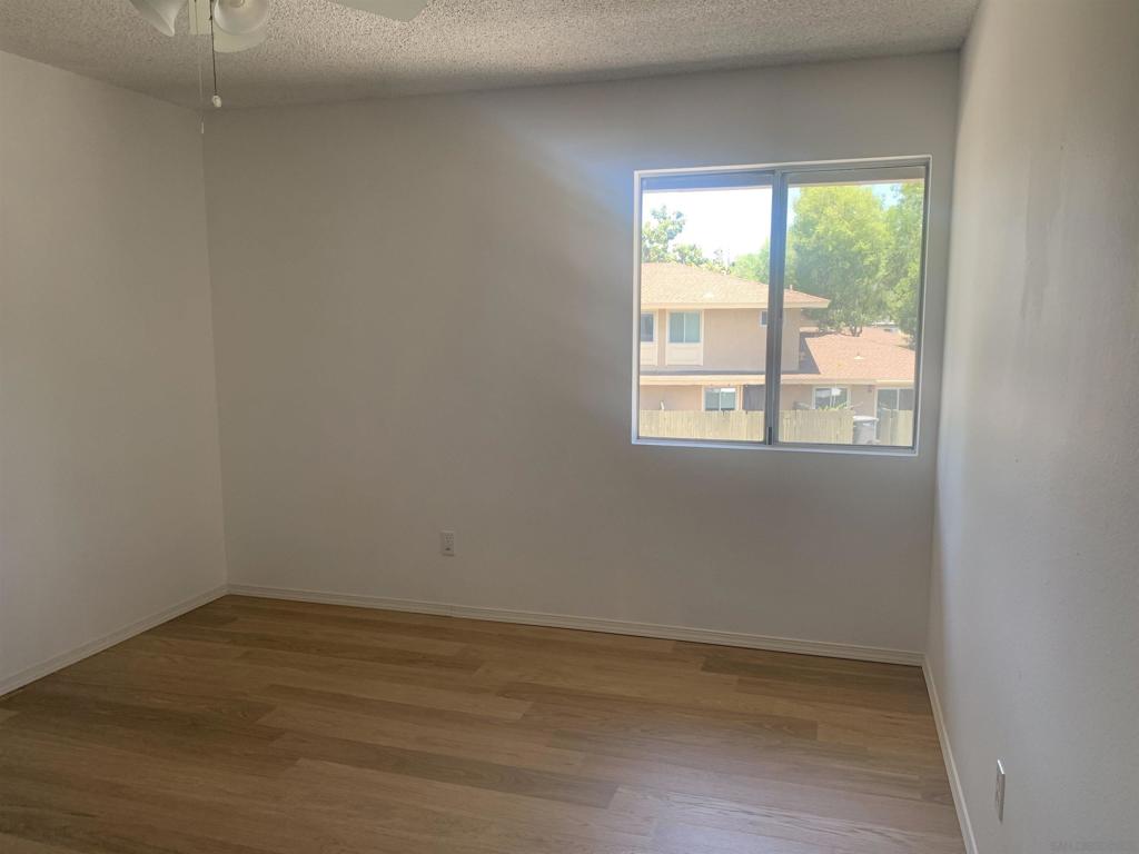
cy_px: 427
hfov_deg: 67.3
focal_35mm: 26
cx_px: 570
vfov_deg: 53.1
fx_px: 856
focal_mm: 4.25
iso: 40
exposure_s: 1/122
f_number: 1.8
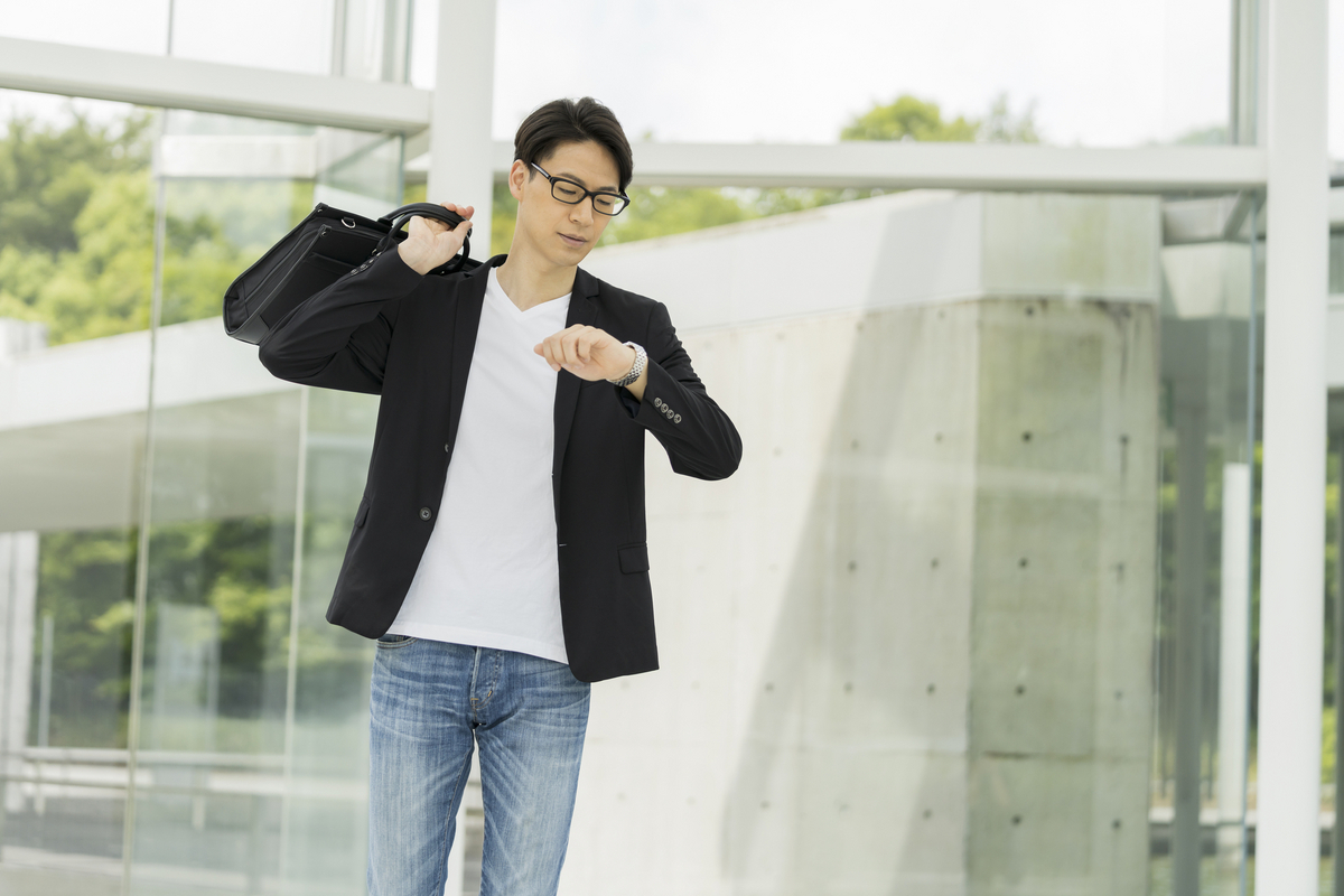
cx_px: 672
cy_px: 448
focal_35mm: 74
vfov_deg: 18.4
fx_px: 2762
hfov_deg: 27.3
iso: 320
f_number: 2.8
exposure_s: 1/1250
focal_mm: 74
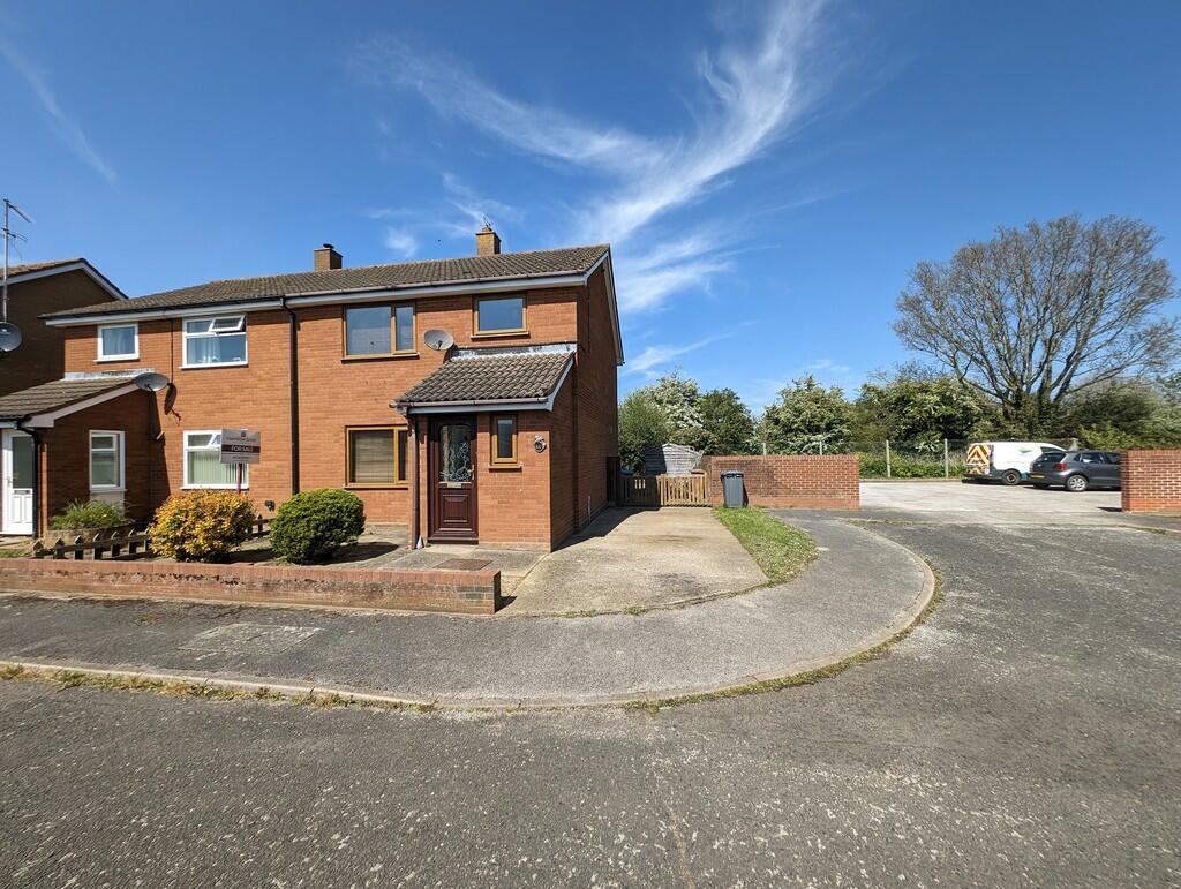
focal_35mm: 12
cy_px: 444
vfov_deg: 94.6
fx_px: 410
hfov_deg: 110.5
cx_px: 590
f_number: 1.95
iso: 37
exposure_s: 1/1733
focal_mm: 2.23
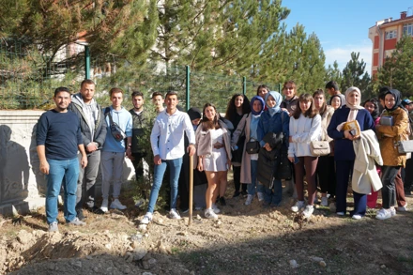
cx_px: 206
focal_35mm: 30
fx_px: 344
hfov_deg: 61.9
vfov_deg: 43.6
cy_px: 138
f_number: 5
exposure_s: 1/320
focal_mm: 20
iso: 100
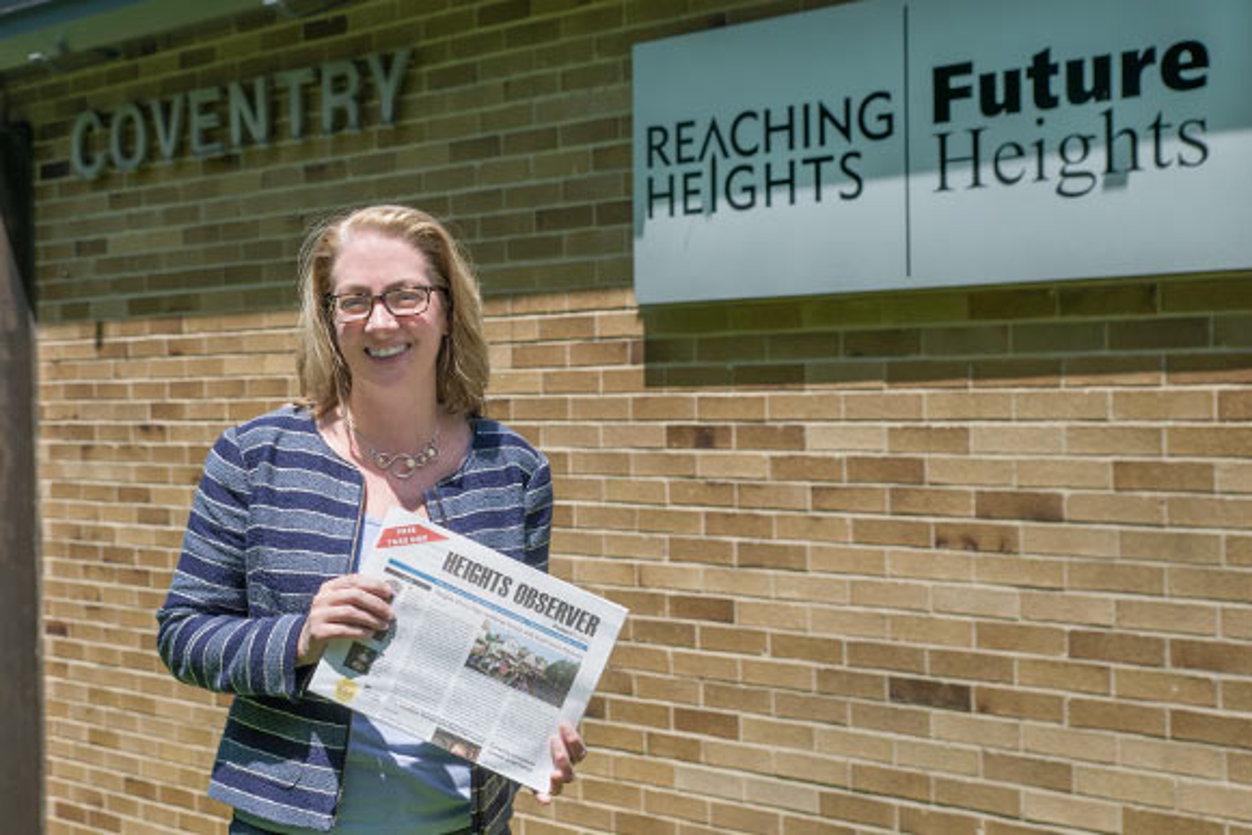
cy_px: 418
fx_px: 1670
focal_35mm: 48
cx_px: 626
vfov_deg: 28.1
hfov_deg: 41.1
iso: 200
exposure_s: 1/1500
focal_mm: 48
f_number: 6.7
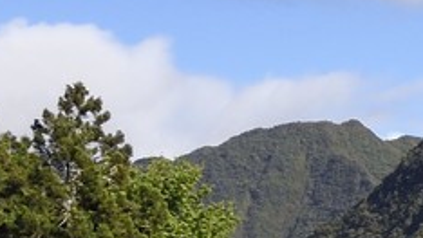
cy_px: 411
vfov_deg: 5.2
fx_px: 2570
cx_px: 1334
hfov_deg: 7.9
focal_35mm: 229
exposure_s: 1/200
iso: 200
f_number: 16
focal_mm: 32
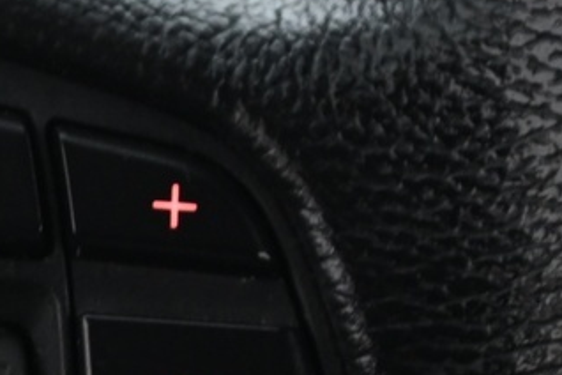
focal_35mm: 612
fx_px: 9553
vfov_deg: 2.2
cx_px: -186
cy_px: 363
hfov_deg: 3.4
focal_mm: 120
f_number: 4
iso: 2000
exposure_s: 1/15
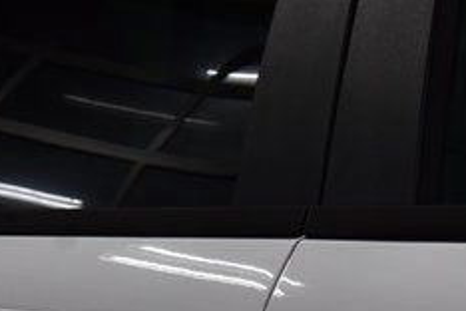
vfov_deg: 9.1
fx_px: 1916
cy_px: 424
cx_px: 209
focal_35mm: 148
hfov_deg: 13.9
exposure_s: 1/60
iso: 720
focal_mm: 36
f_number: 8
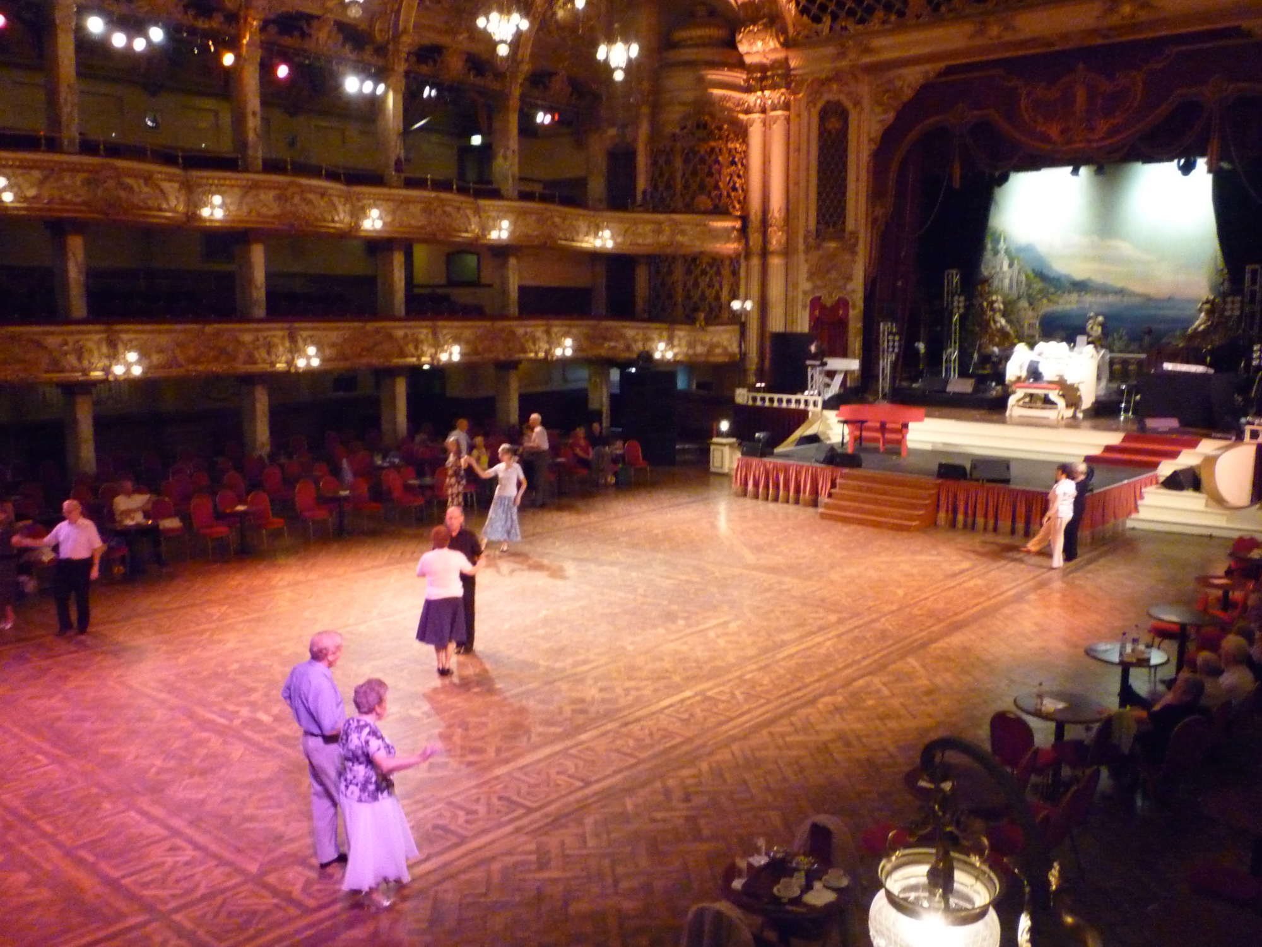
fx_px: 1057
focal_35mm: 29
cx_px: 631
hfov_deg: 61.7
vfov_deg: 48.2
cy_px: 474
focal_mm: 5.2
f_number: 3.3
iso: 800
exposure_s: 1/20
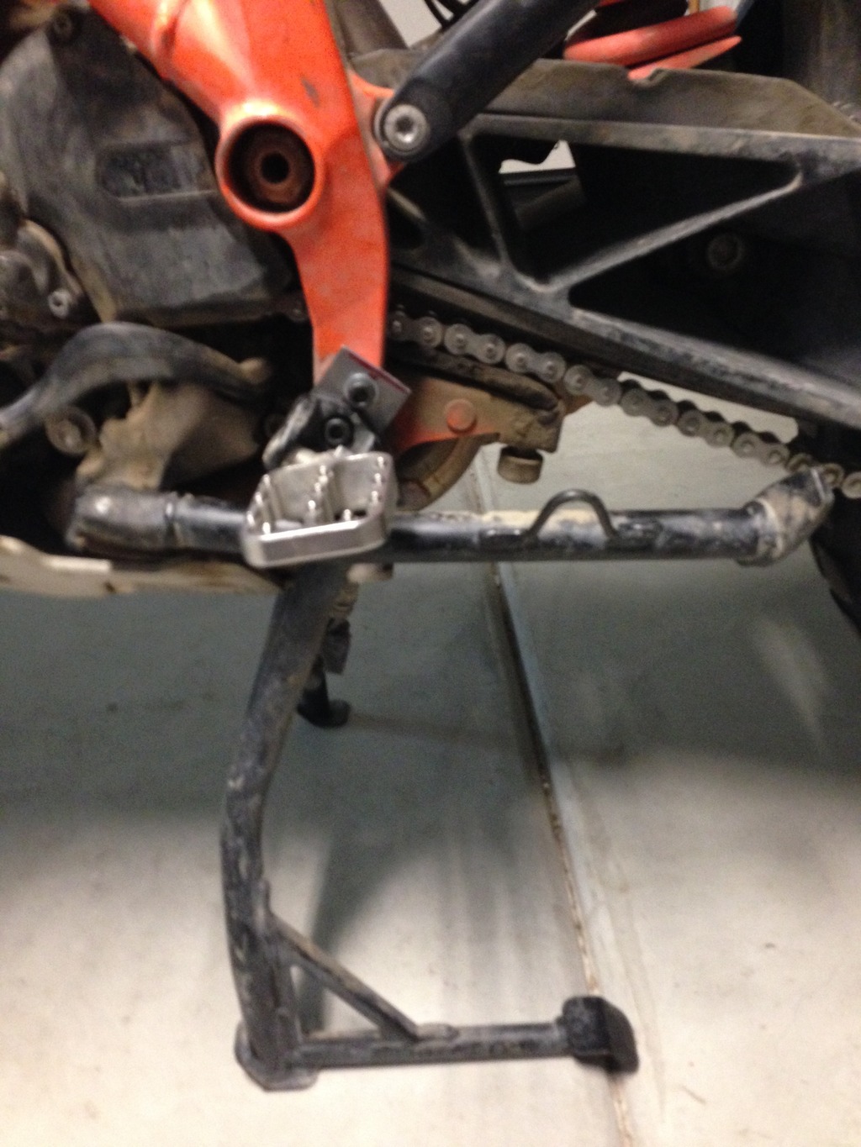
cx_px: 430
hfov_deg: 43.0
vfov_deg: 55.3
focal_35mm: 33
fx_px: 1094
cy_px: 574
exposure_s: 1/15
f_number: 2.4
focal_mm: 4.12
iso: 400
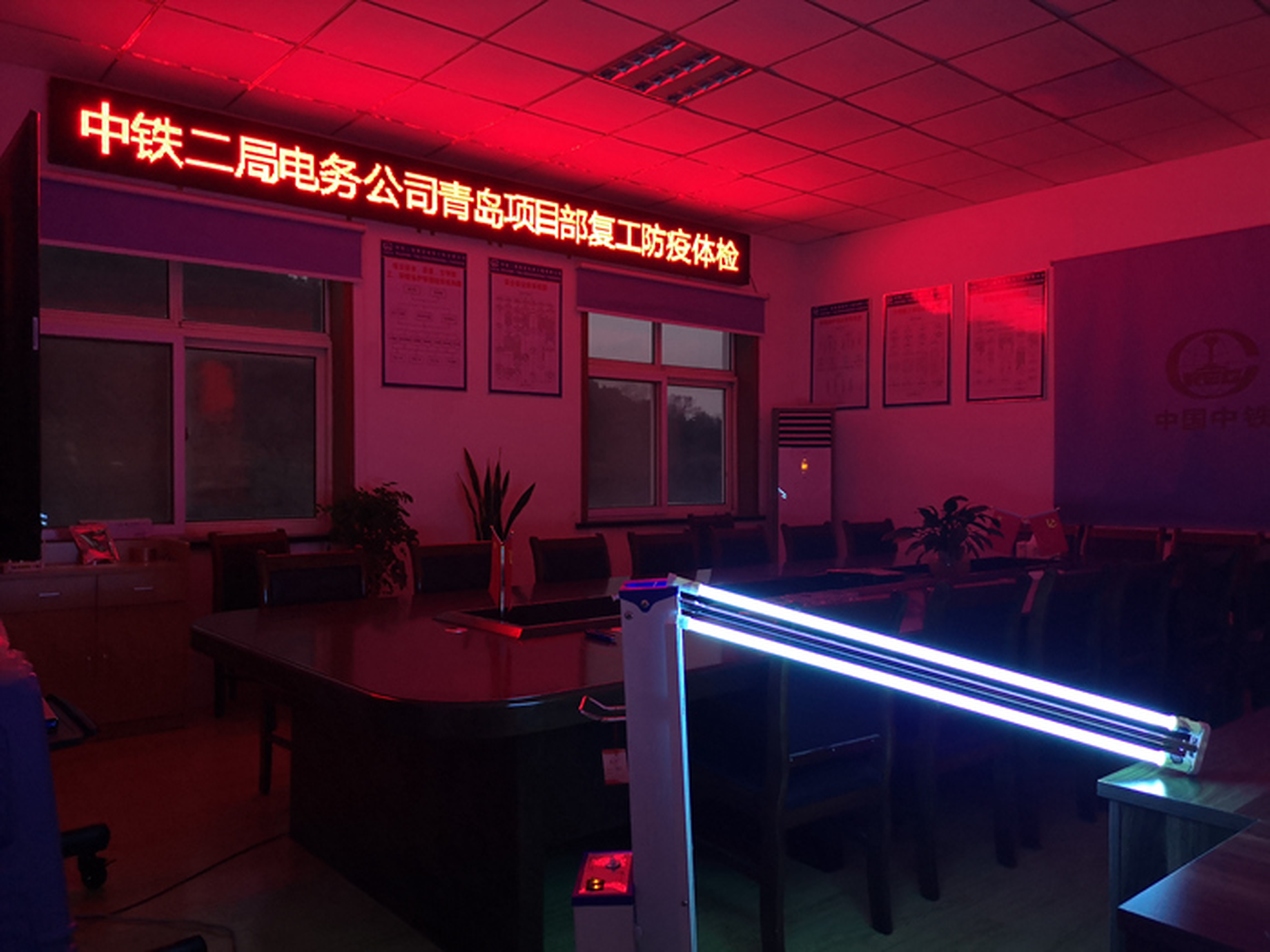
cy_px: 476
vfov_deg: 51.4
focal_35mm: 27
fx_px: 991
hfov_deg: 65.3
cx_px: 635
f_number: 1.8
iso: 400
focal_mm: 3.95
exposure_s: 1/24
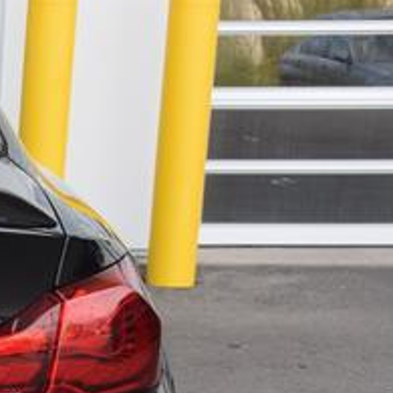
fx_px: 1747
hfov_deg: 11.6
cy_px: 390
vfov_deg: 12.7
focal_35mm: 136
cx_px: -377
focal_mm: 26
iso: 400
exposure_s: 1/160
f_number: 6.3
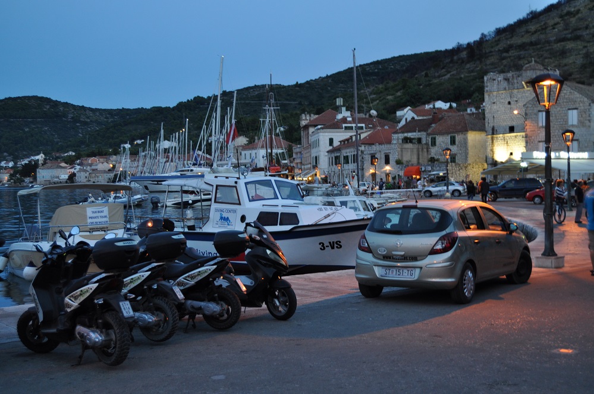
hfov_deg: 42.4
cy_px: 197
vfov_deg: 28.9
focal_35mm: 46
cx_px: 297
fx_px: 766
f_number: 4.2
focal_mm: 31
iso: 500
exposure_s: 1/13
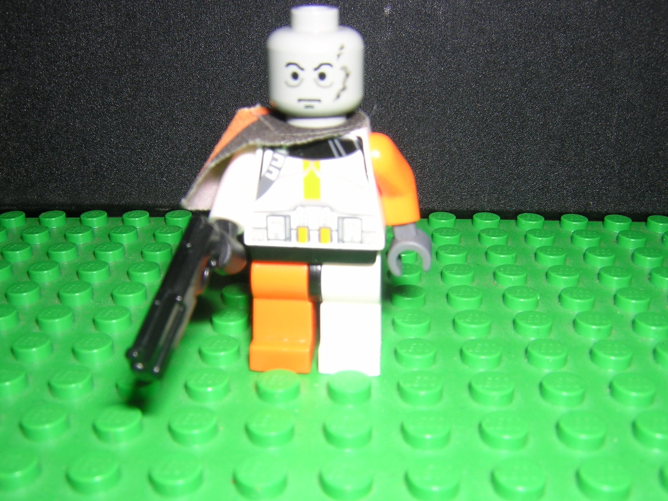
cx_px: 334
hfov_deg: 51.4
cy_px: 250
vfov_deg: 39.7
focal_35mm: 36
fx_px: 695
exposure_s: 1/60.1
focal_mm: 4.7
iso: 100
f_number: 5.2
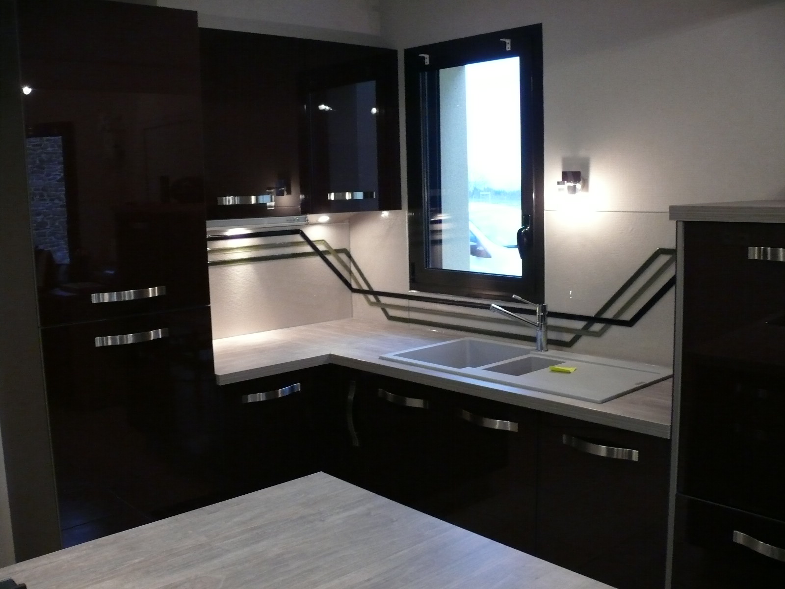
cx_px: 392
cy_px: 294
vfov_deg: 40.7
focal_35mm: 35
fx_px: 794
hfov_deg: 52.6
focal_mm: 7.4
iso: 400
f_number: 2.8
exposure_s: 1/50
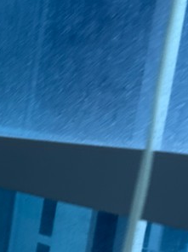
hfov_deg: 18.3
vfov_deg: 25.0
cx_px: -39
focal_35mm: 76
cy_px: 220
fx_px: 551
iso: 125
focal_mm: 6.86
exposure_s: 1/60
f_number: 1.78
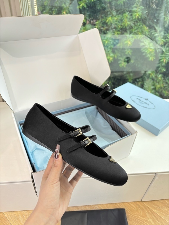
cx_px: 84
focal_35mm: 26
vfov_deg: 67.3
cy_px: 112
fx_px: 169
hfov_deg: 53.1
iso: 64
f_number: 1.6
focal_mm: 5.96
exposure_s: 1/140
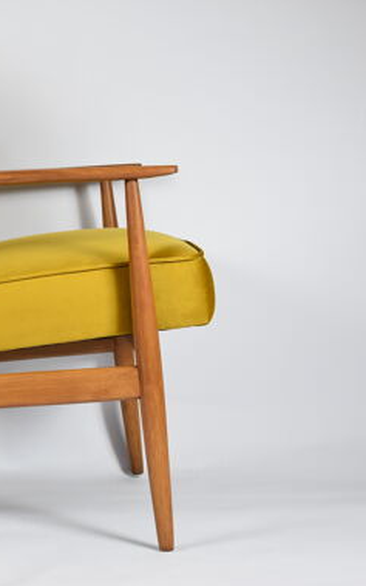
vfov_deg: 22.6
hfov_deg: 13.9
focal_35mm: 92
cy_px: 282
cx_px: -23
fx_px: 1468
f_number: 4.8
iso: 1000
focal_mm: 38
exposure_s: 1/125
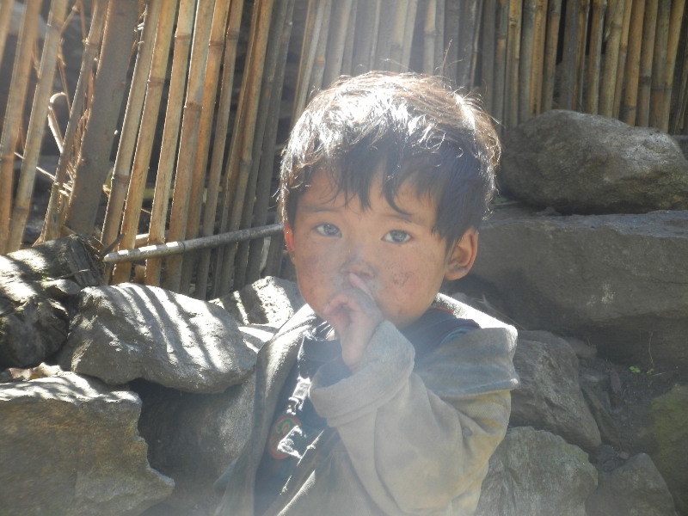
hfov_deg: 10.5
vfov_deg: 7.9
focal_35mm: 189
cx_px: 344
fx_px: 3756
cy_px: 258
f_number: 5.3
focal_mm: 34
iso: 160
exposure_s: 1/80
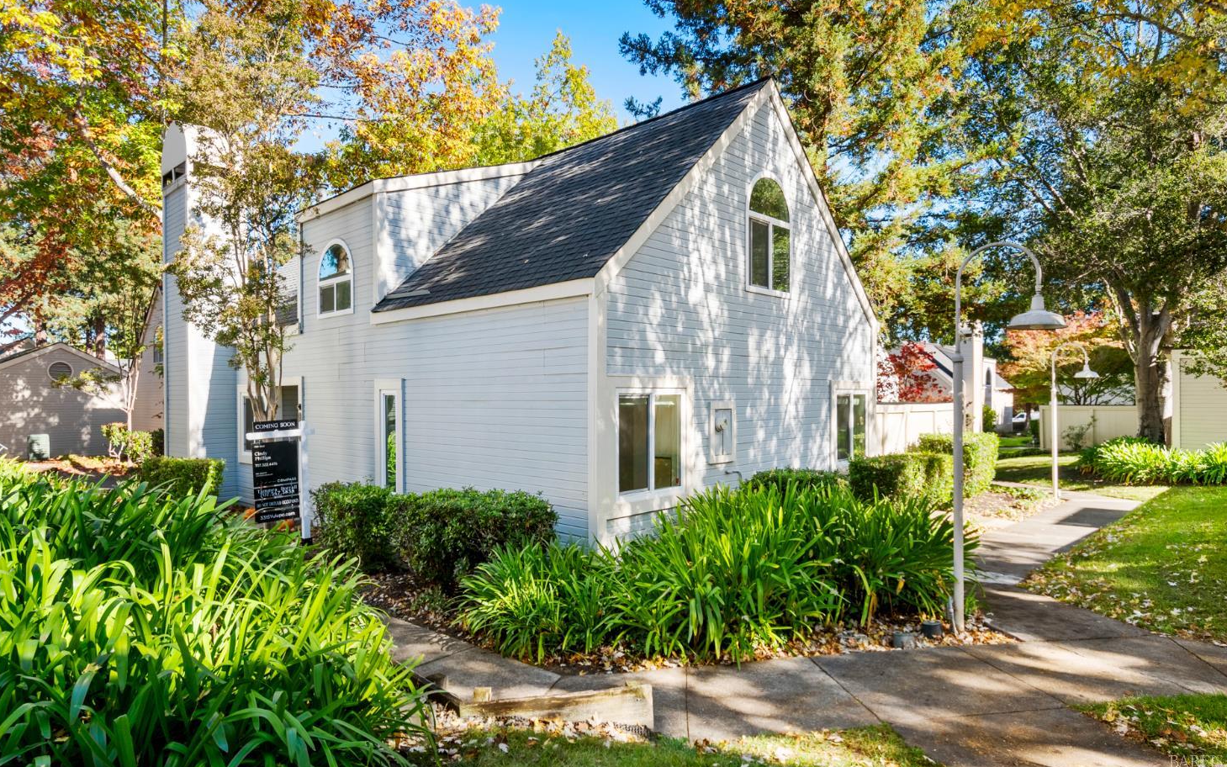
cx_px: 607
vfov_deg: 55.1
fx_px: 736
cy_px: 371
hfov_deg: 79.6
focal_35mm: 22
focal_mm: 14
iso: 100
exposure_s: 1/60
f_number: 8
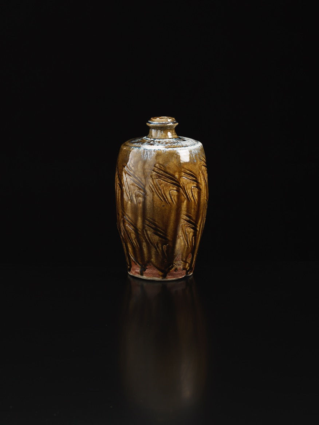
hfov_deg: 17.6
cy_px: 212
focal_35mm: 84
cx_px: 160
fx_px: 1032
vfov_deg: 23.3
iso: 50
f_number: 16
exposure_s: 1/250
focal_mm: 120
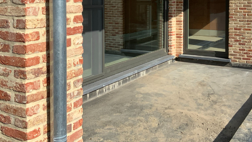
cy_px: 15
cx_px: 142
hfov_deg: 41.2
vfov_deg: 23.4
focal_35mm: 50
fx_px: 334
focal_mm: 3
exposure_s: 1/2227
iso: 16
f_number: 1.8
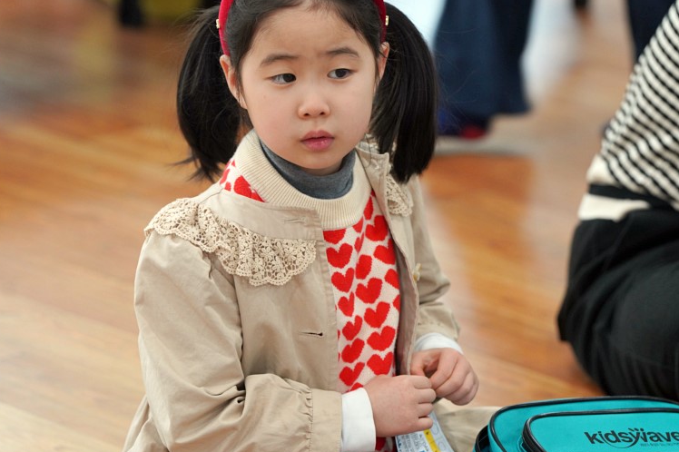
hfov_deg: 10.9
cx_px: 351
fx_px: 3563
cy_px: 199
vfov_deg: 7.3
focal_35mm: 189
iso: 1600
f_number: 4
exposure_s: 1/160
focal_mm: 157
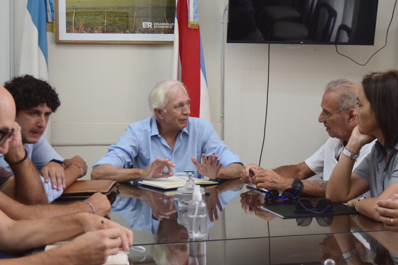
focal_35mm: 52
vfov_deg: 25.8
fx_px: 580
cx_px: 199
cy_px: 132
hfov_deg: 37.9
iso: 1600
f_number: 4.5
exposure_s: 1/160
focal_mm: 35
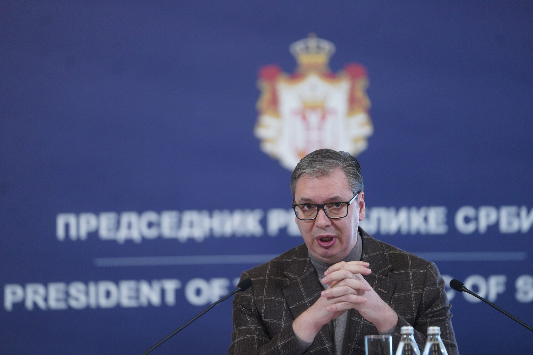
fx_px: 2961
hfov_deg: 10.3
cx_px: 266
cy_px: 178
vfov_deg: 6.9
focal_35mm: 200
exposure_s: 1/200
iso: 3200
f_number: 2.8
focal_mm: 200
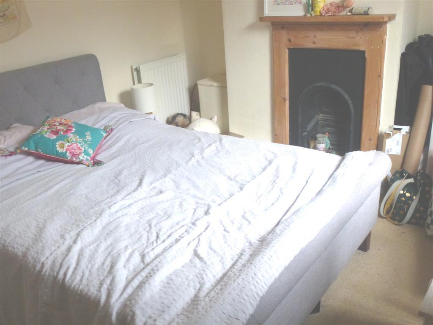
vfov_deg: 42.9
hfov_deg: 55.4
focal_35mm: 33
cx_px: 216
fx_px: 413
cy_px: 162
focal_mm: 5.9
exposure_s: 1/15
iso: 500
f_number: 3.6
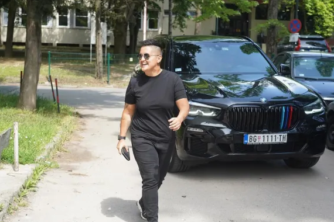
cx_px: 158
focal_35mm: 56
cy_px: 125
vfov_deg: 24.2
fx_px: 520
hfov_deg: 35.6
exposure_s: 1/1600
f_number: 4
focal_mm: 42
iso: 640
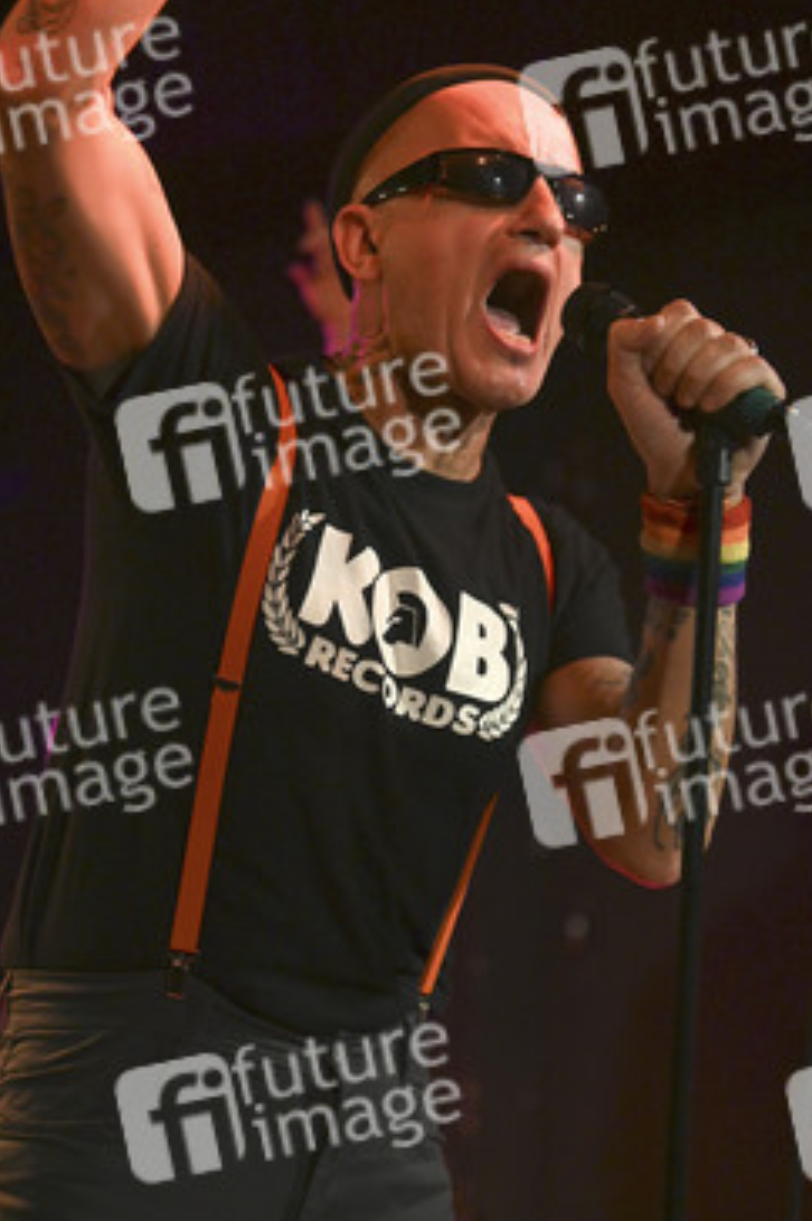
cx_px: 386
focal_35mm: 77
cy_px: 600
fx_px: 2610
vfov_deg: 26.3
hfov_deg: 17.7
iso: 6400
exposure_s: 1/320
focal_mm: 70
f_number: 2.8
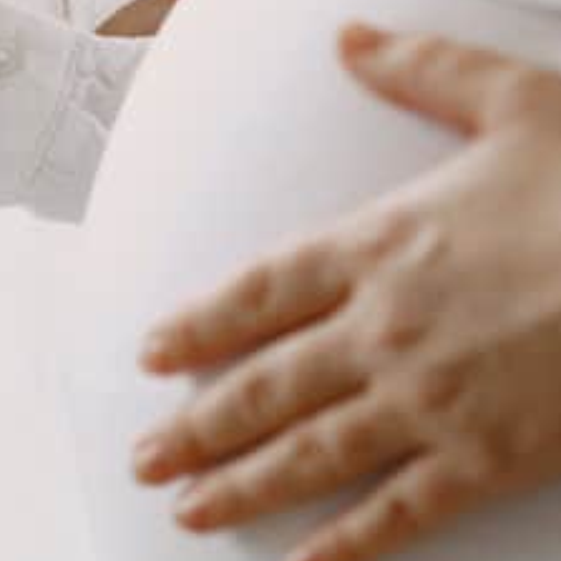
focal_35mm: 332
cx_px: 15
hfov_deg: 5.3
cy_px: 245
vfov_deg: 5.3
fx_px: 6087
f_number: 2.8
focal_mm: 85
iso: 320
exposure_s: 1/320
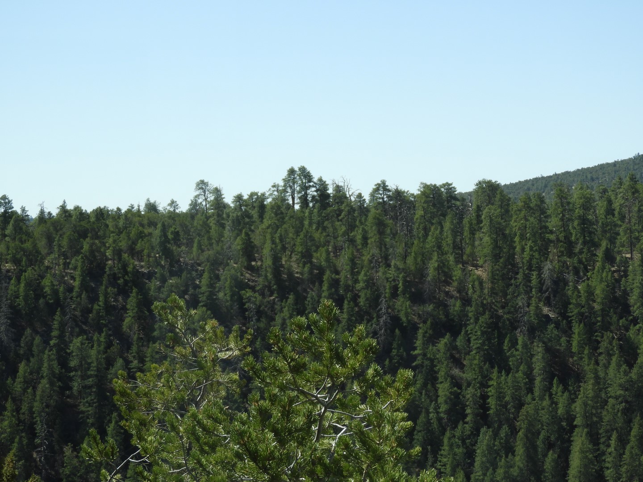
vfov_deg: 11.9
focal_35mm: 125
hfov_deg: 15.8
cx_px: 322
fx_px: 2322
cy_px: 241
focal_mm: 22.4
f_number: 5
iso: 100
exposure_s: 1/320
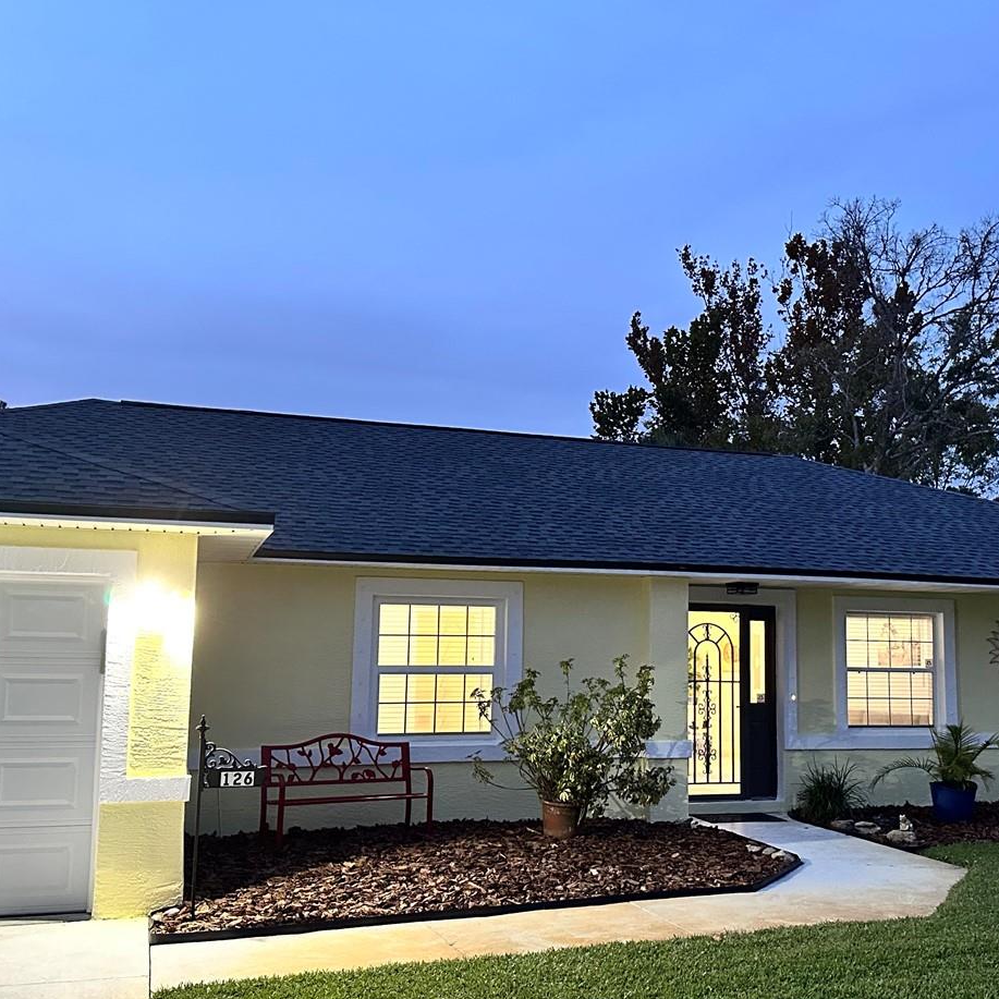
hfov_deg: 44.6
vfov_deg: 44.9
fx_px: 1208
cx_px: 623
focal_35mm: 37
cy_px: 548
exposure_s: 1/40
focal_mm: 6.86
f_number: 1.78
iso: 640
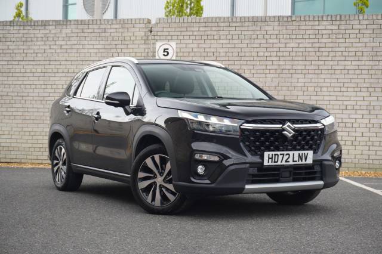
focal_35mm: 63
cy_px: 127
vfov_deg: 21.5
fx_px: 668
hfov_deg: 31.9
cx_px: 191
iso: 200
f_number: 5.6
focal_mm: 42
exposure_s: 1/160
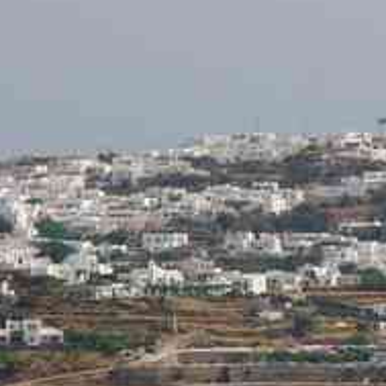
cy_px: 453
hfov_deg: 4.5
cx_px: 593
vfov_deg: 4.5
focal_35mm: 390
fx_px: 4920
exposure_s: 1/100
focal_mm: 57.5
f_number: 11
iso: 200
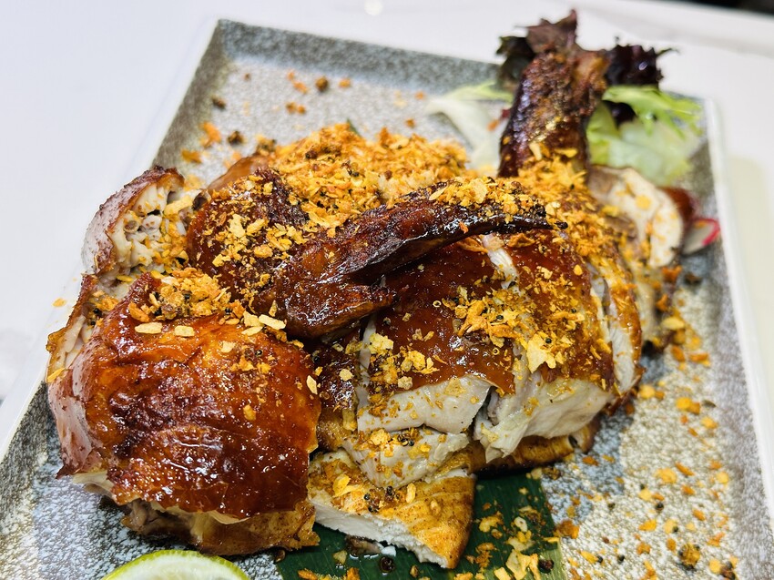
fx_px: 1073
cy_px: 290
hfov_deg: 39.7
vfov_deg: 30.3
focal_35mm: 48
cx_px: 387
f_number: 1.78
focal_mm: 6.86
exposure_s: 1/60
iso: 100
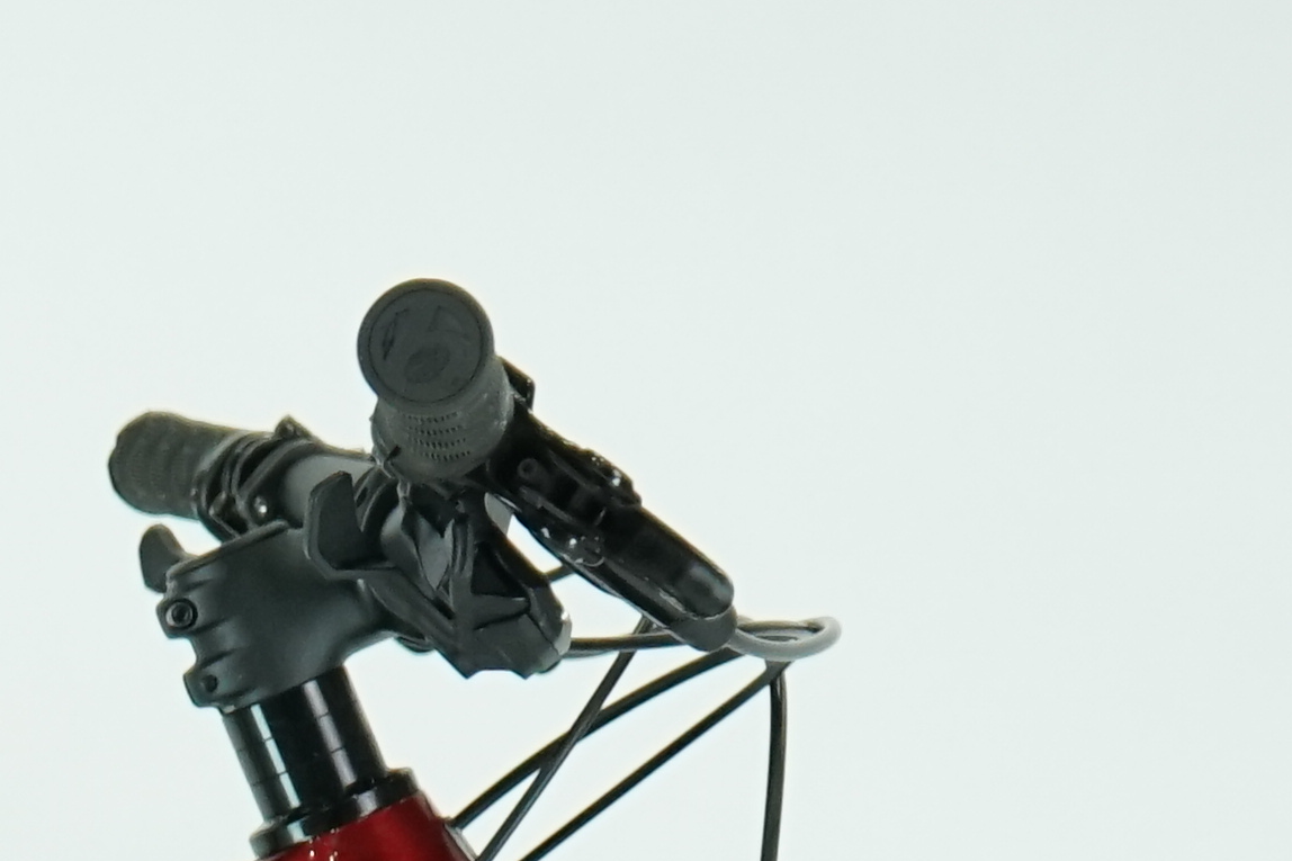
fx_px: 10693
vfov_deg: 4.5
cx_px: -630
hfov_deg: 6.8
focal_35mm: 298
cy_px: 2099
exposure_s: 1/200
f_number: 5.6
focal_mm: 57
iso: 1600
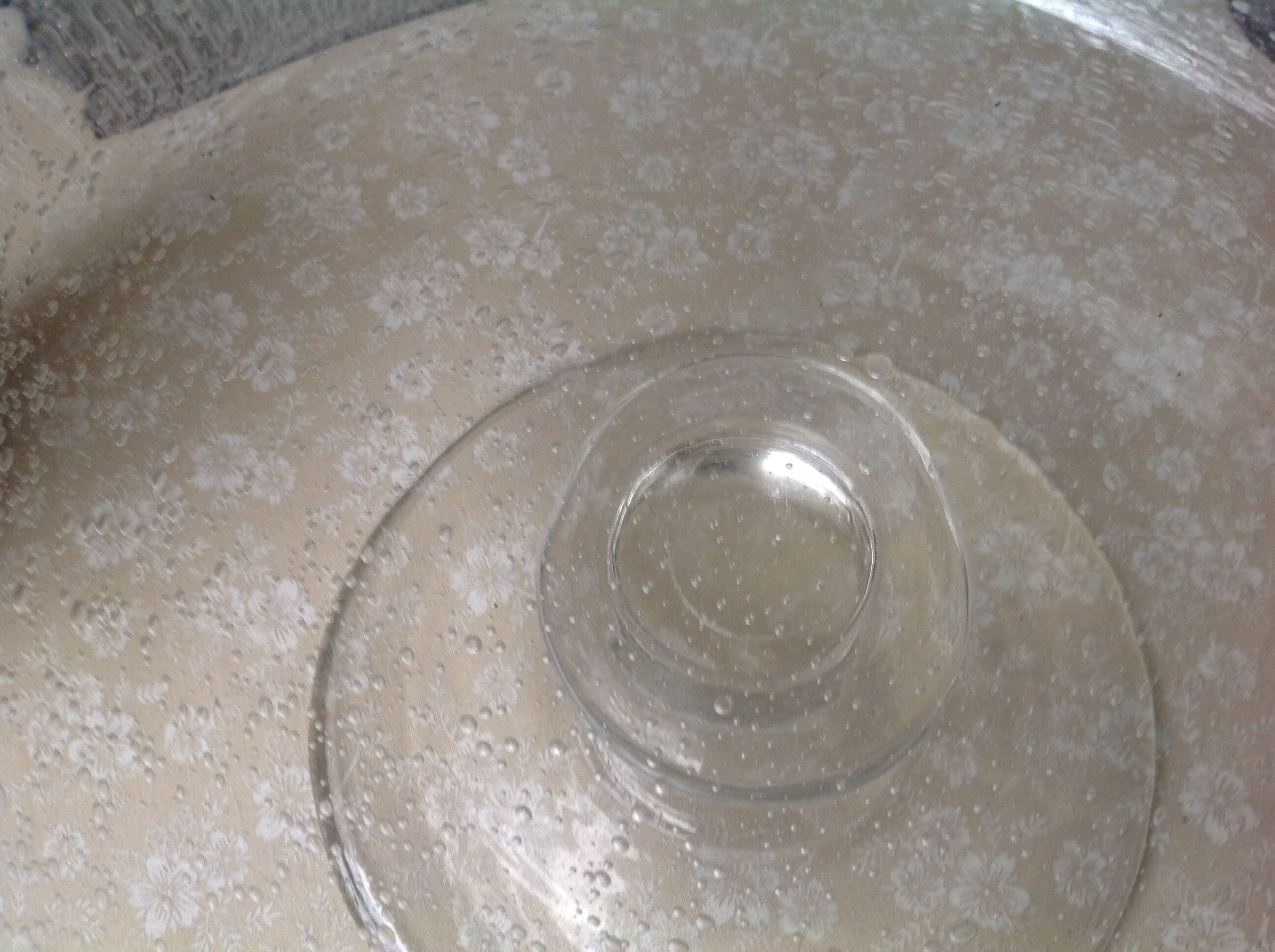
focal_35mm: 35
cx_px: 638
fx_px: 1287
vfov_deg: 40.6
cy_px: 476
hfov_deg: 52.7
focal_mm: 4.28
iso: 80
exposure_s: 1/15
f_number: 2.4
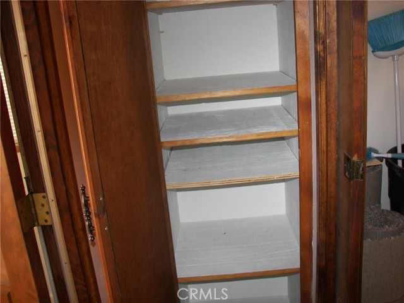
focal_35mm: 36
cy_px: 152
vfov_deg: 39.7
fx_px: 420
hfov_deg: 51.4
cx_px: 202
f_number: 2.8
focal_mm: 6
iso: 100
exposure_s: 1/30
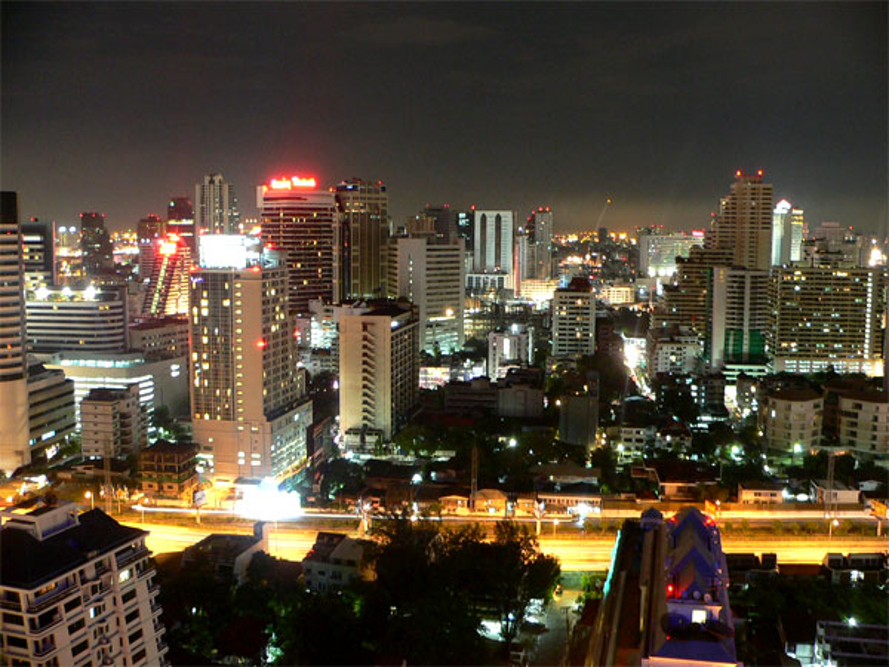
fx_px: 899
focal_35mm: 35
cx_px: 444
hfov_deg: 52.6
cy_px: 334
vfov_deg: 40.7
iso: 100
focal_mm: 4.6
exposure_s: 8
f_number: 2.8
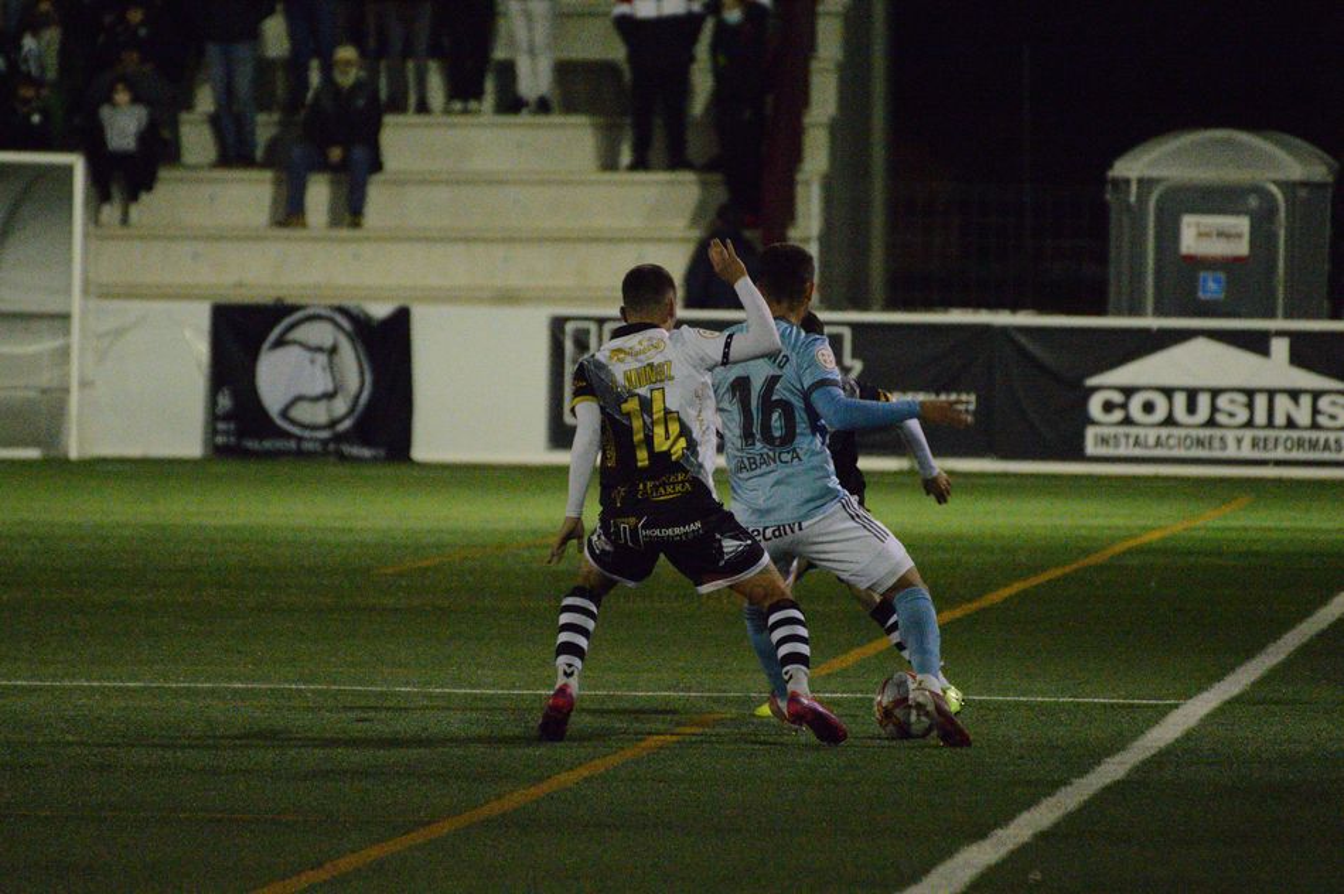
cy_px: 447
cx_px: 672
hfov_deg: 4.6
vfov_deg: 3.1
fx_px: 16788
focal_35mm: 450
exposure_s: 1/320
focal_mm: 300
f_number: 5.6
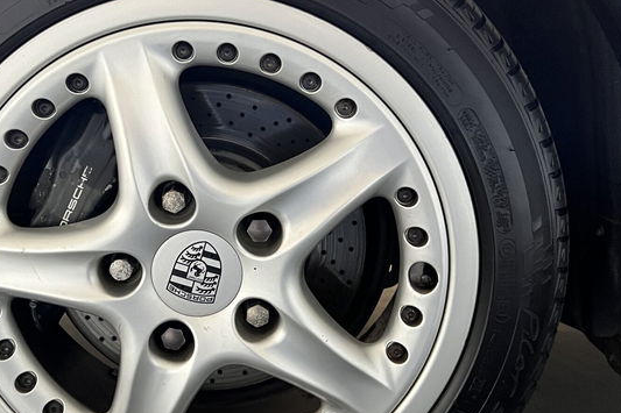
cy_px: 185
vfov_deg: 26.0
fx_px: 897
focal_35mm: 52
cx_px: 235
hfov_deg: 38.0
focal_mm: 5.7
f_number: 1.5
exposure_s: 1/52
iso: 500
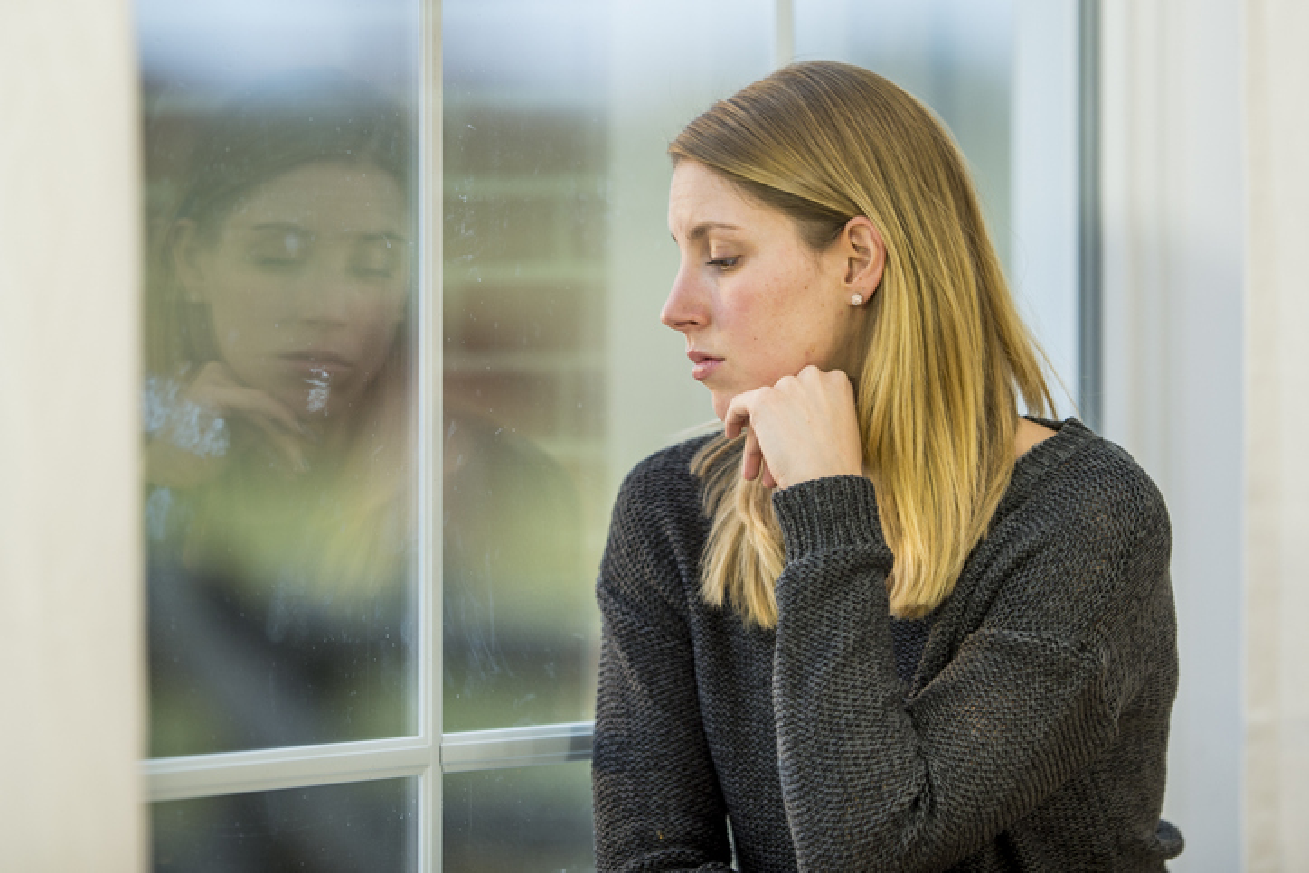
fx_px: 7273
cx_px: 654
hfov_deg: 10.3
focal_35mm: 200
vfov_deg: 6.9
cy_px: 436
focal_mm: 200
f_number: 2
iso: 320
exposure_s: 1/250
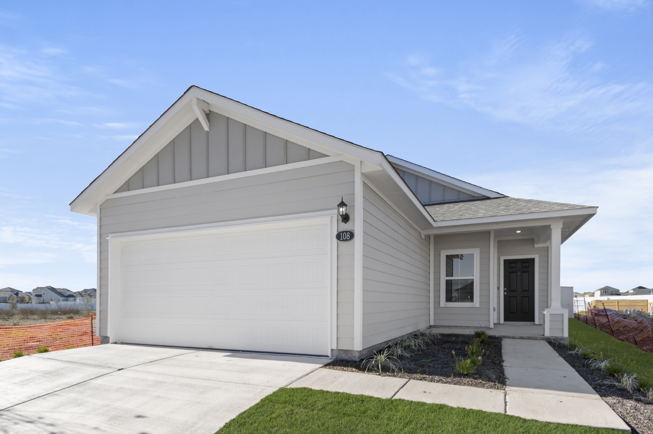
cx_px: 326
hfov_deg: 53.2
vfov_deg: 36.8
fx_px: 653
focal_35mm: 36
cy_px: 217
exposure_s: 1/640
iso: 400
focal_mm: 24
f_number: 8
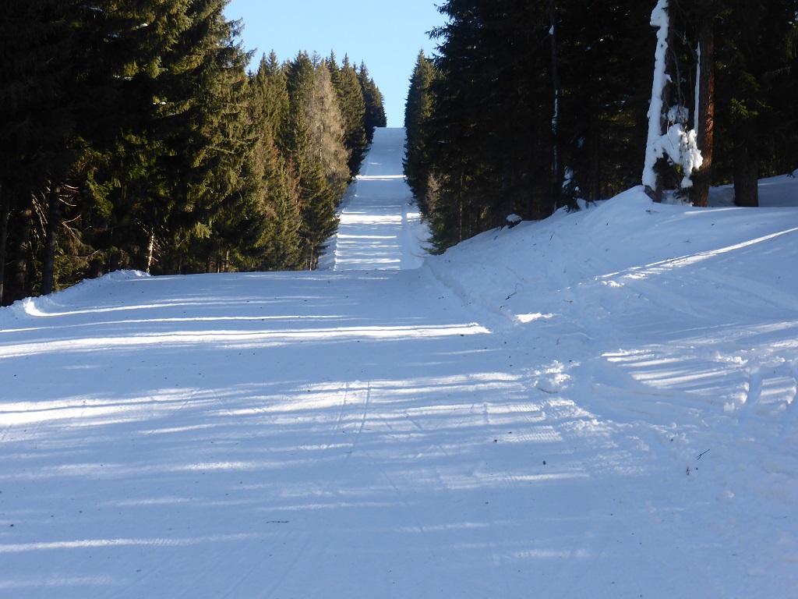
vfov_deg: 22.6
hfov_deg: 29.8
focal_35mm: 65
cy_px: 300
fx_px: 1498
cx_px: 399
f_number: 4.8
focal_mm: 11
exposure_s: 1/200
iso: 100
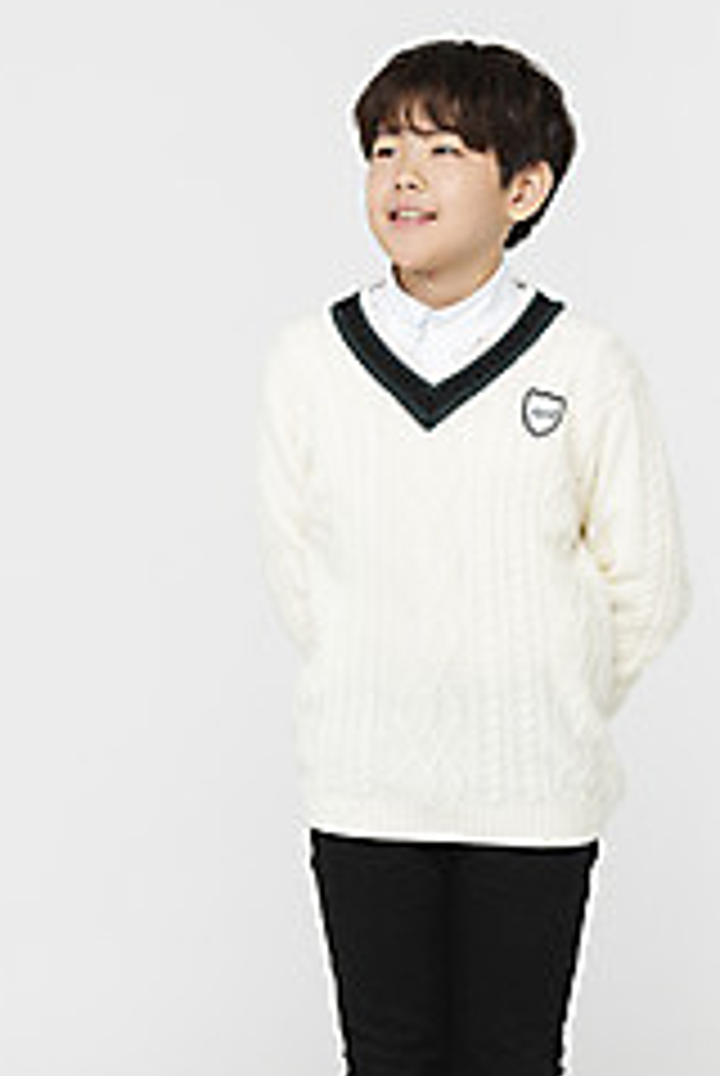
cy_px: 693
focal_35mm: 184
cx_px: 353
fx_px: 5504
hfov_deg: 7.5
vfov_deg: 11.2
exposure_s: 1/125
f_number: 14
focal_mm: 110
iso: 100
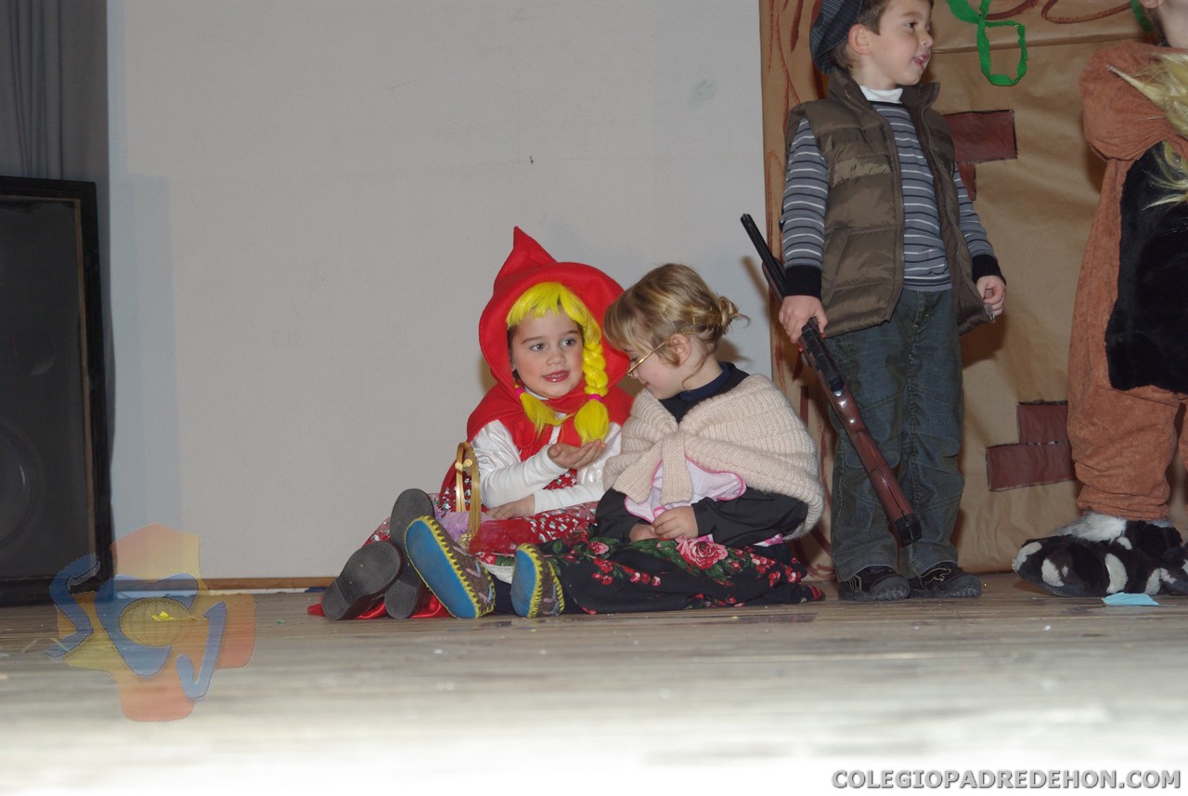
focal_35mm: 75
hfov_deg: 27.0
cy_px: 398
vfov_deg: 18.2
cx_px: 594
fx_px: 2478
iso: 400
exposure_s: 1/60
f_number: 5.6
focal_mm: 50
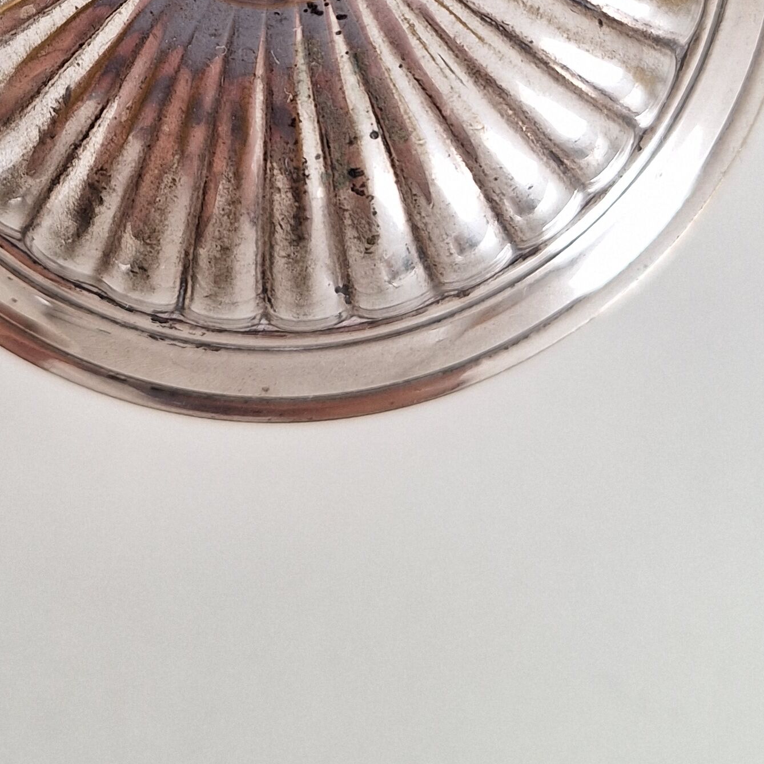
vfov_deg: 25.1
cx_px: 271
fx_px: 1548
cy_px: -139
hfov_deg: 27.6
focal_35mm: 62
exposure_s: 1/50
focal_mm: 5.54
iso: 40
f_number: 1.8
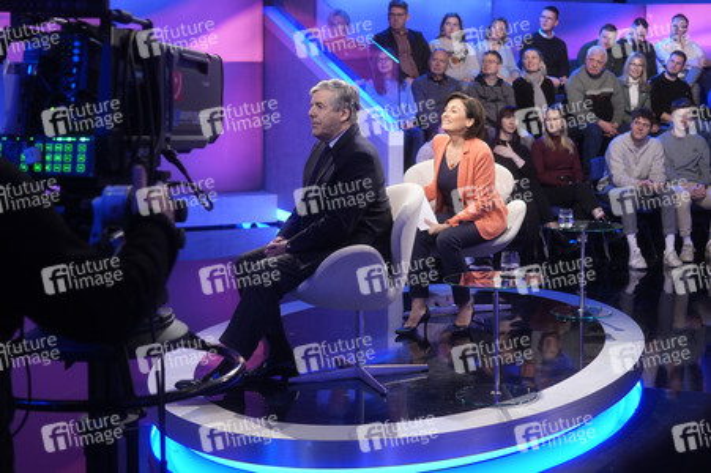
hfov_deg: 43.6
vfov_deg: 29.8
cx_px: 356
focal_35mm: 45
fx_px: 888
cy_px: 236
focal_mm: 30
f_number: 2.2
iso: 640
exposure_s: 1/50
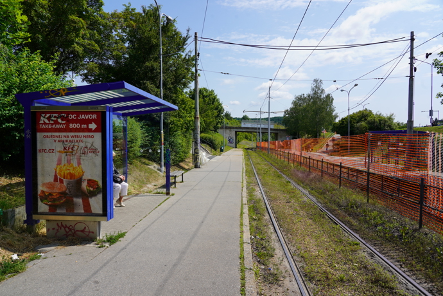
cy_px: 148
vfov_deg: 53.1
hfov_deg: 73.7
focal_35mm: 24
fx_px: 295
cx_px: 222
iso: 100
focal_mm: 24
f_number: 10
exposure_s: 1/160
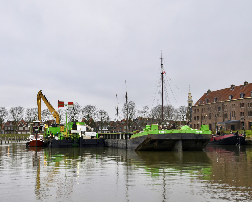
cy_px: 101
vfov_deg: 31.5
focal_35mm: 48
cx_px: 106
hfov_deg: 38.7
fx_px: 358
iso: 400
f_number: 6.3
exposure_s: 1/160
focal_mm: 28
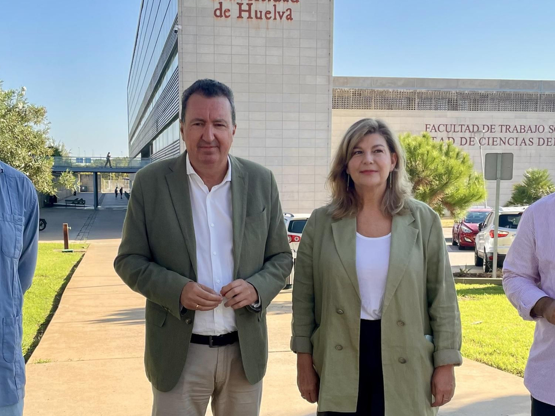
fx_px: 721
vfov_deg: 32.1
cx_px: 256
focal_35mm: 45
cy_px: 257
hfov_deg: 42.0
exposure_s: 1/1575
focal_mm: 4.2
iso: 32
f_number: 1.6
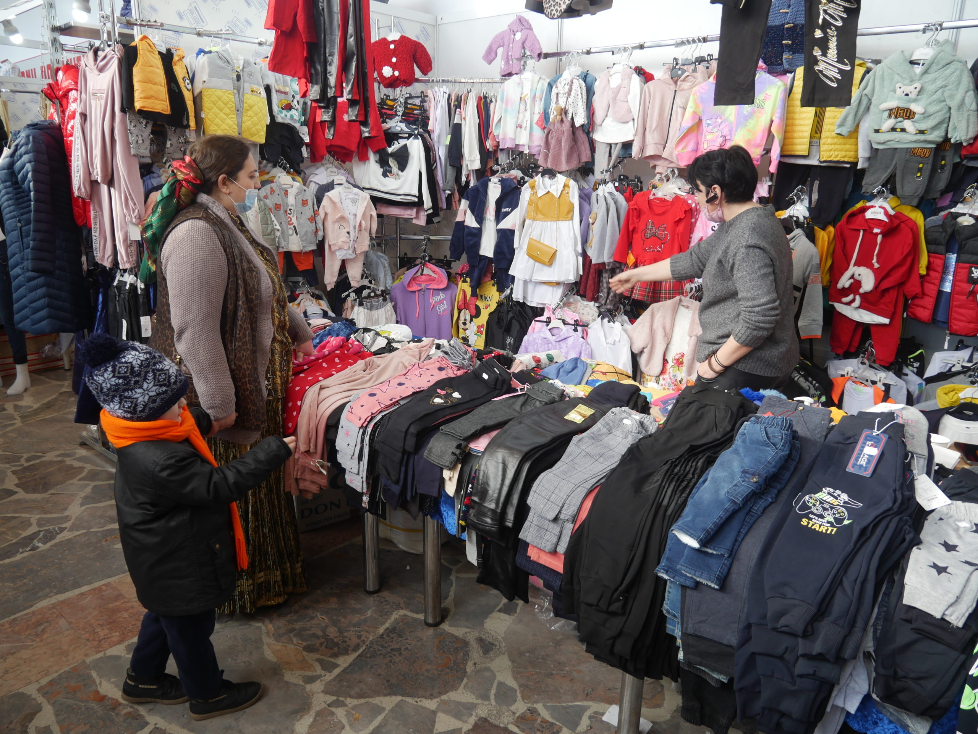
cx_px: 489
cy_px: 367
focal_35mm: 24
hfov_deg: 71.6
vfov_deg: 56.8
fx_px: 678
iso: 200
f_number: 3.5
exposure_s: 1/80
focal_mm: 12
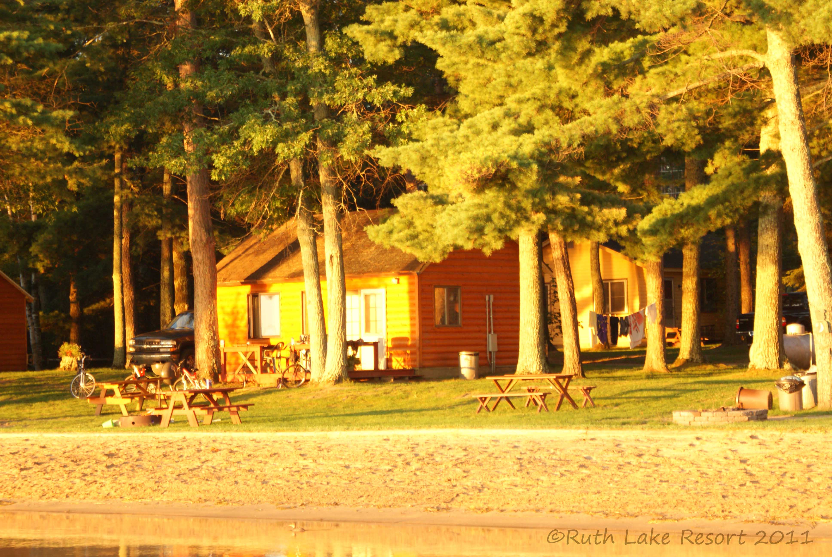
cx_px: 416
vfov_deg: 13.1
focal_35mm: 105
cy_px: 278
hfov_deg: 19.4
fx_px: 2430
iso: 400
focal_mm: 70
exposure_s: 1/60
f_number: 5.6
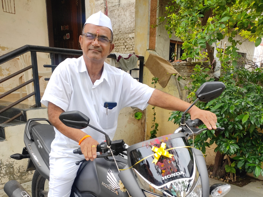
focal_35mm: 17
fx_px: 129
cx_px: 132
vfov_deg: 74.7
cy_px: 98
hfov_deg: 91.0
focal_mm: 4.74
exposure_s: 1/169
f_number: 1.79
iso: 50
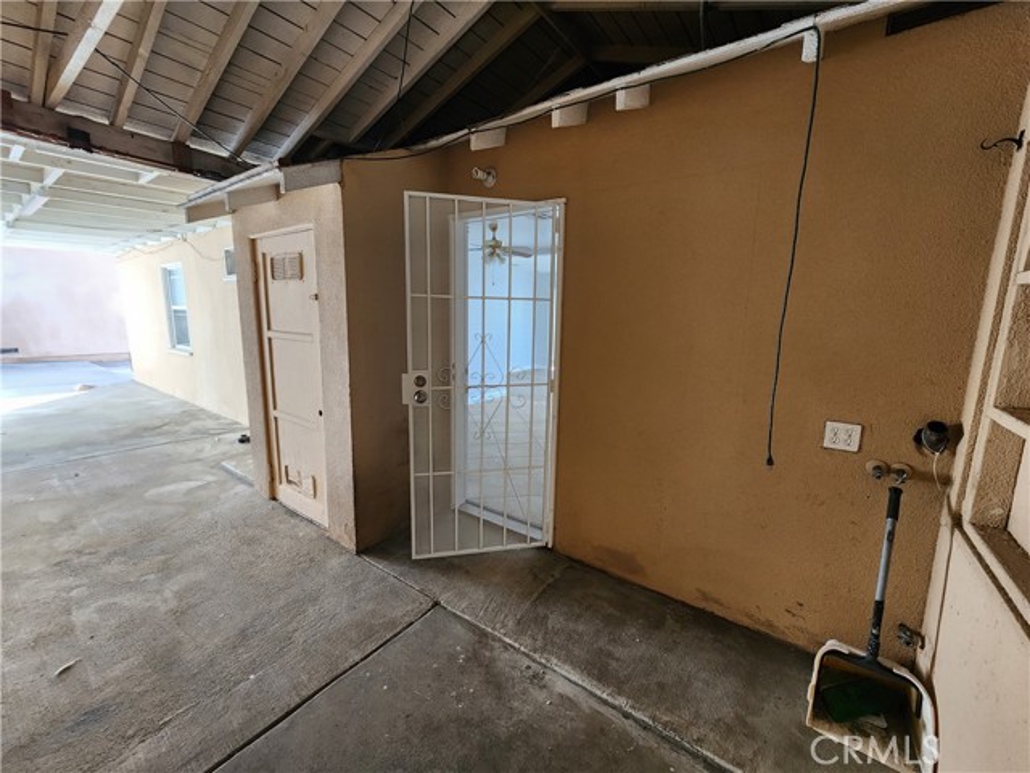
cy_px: 386
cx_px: 515
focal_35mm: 13
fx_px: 387
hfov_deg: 106.2
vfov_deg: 89.9
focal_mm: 2.2
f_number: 2.2
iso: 250
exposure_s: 1/60
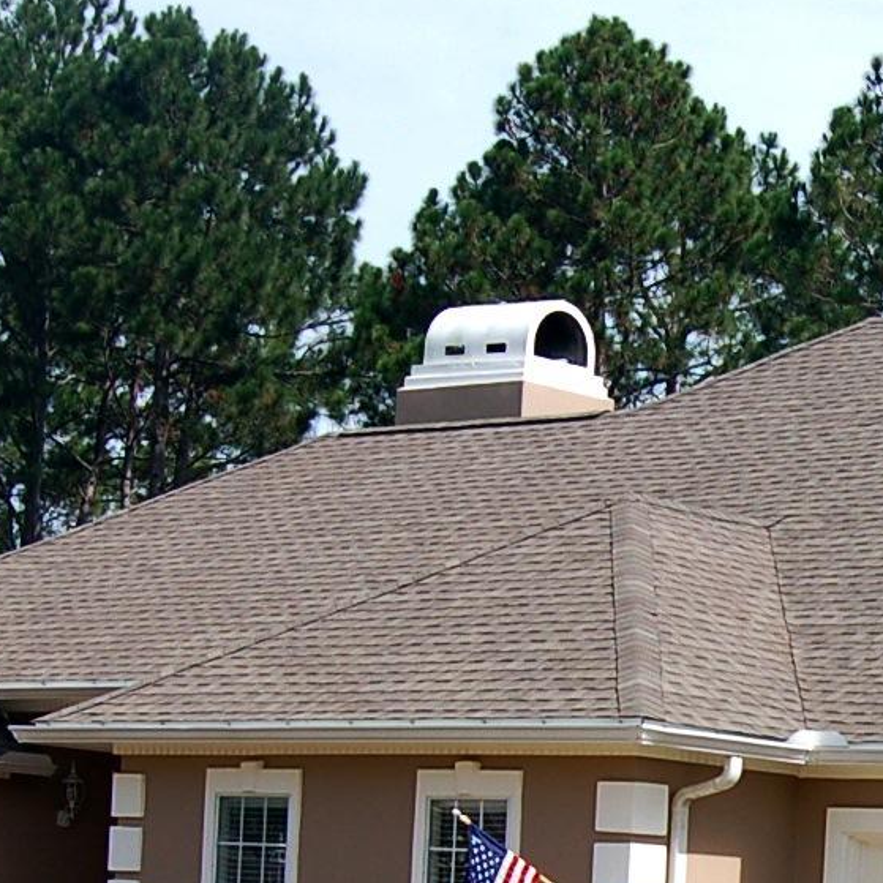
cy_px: 968
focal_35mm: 113
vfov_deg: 15.0
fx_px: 3261
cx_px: 1027
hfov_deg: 15.0
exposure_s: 1/400
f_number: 10
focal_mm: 22
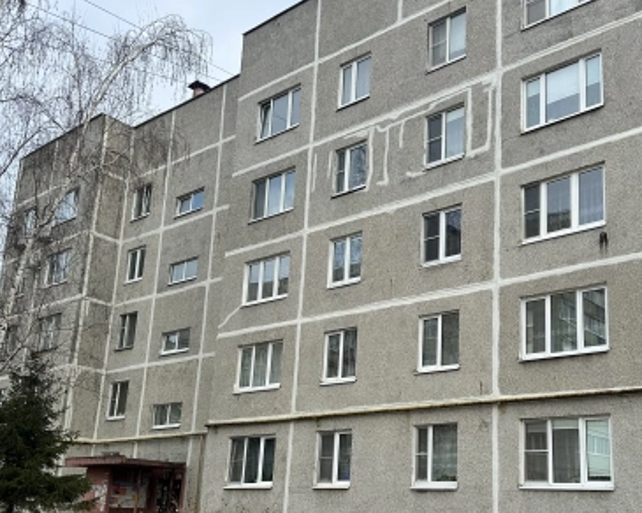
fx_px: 760
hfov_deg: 45.6
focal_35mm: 40
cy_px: 330
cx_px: 371
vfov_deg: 37.0
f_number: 1.78
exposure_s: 1/1171
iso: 80
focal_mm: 6.86
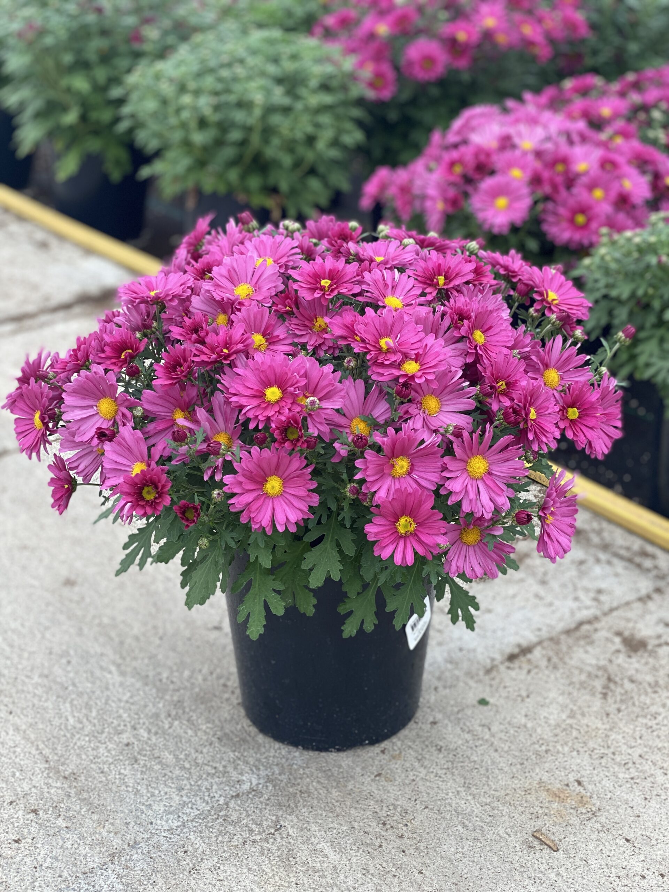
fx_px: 1340
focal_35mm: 52
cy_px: 446
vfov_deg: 36.8
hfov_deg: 28.0
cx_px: 334
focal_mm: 6
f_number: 2
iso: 25
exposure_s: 1/122
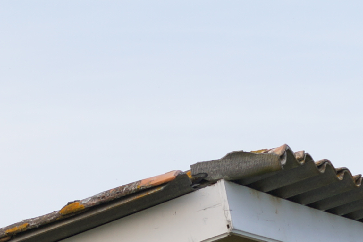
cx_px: 172
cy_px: 515
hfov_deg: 12.9
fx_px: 1603
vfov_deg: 8.1
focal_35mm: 159
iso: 100
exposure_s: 1/320
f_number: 4.5
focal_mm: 22
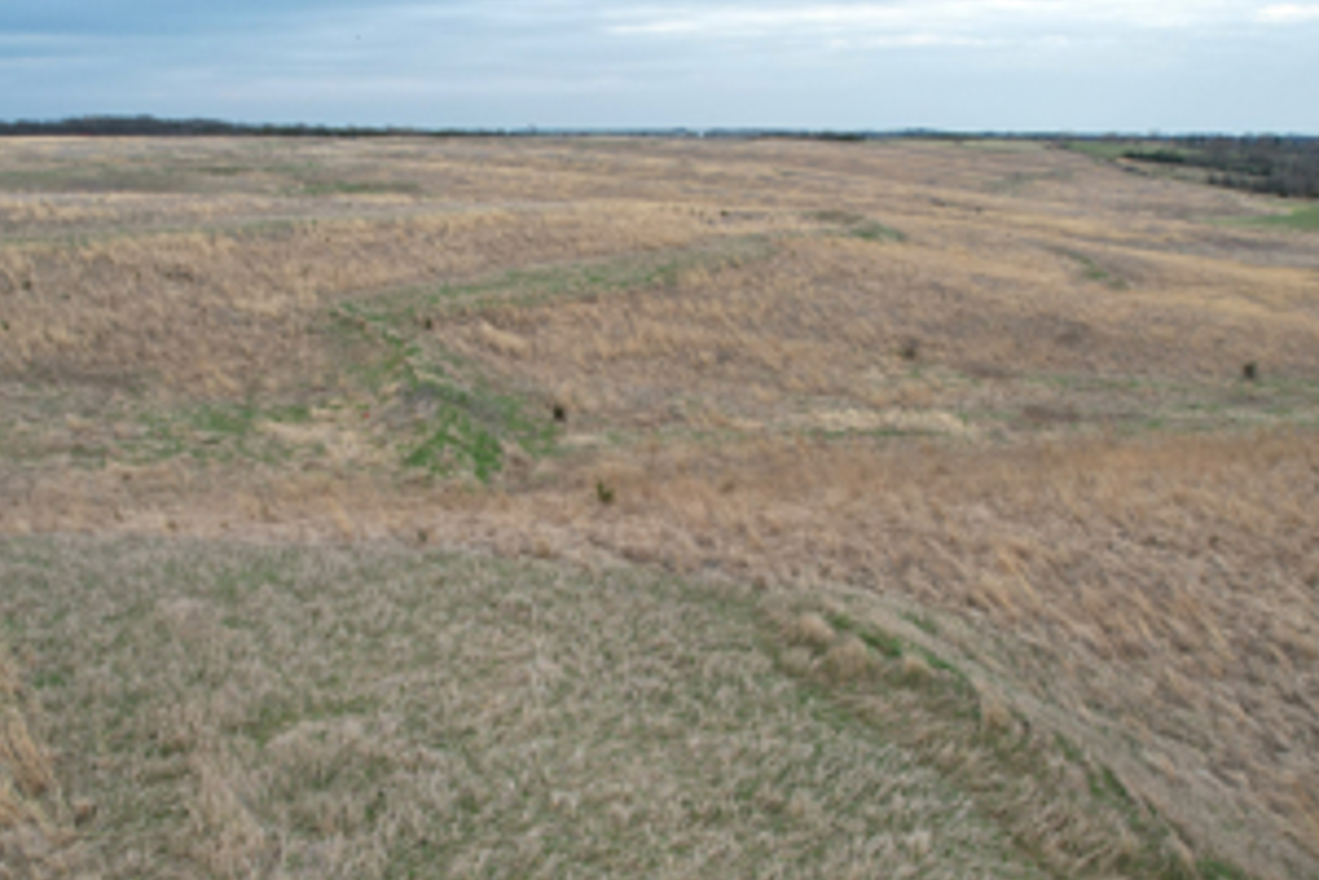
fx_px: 1209
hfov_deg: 57.1
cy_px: 612
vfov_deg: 39.3
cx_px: 585
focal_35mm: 33
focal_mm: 8.38
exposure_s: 1/500
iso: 100
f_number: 2.8
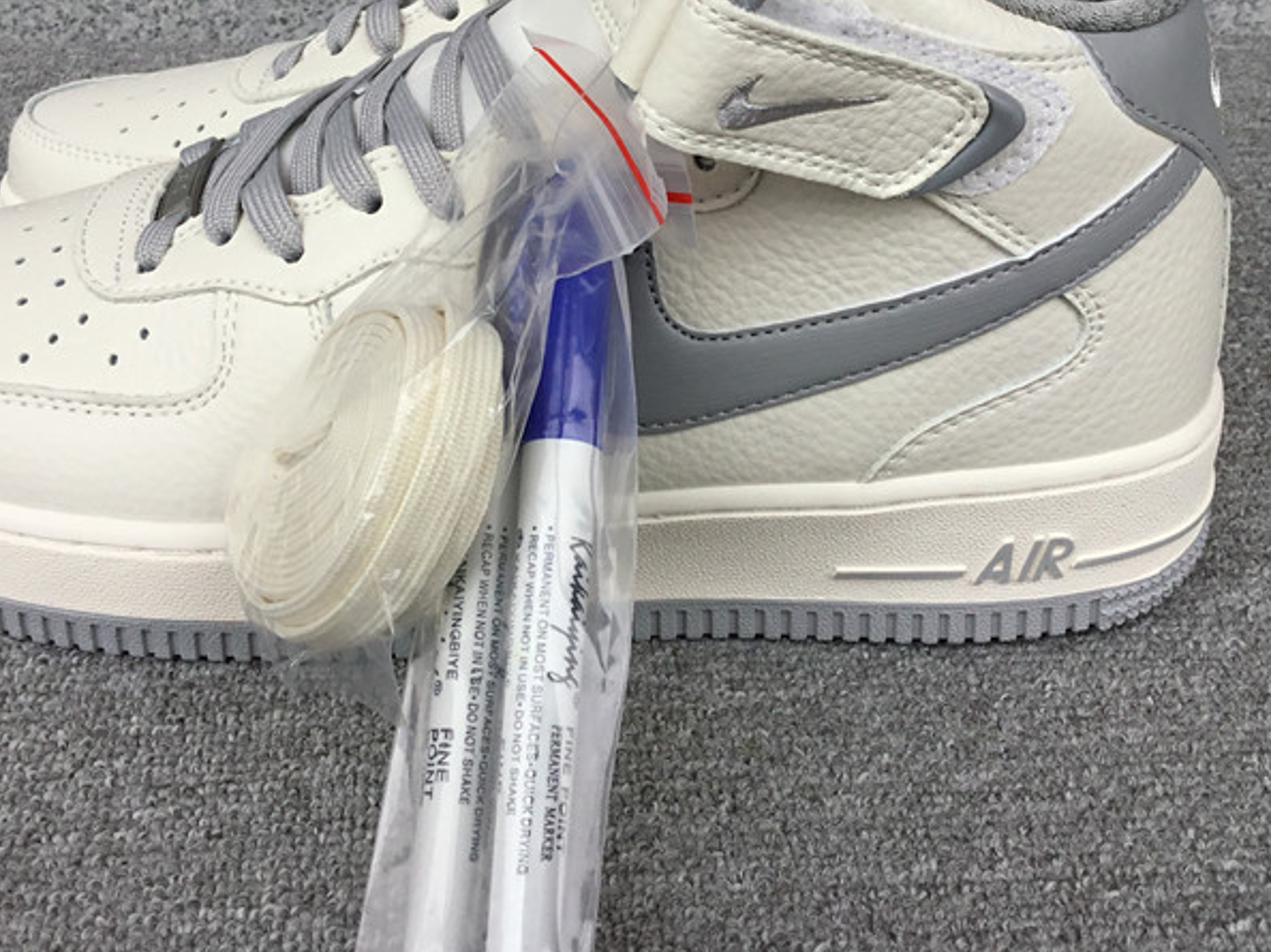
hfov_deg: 40.4
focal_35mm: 47
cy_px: 294
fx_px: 1725
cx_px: 653
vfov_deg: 30.6
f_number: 2.4
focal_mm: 3.3
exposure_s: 1/342
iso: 25
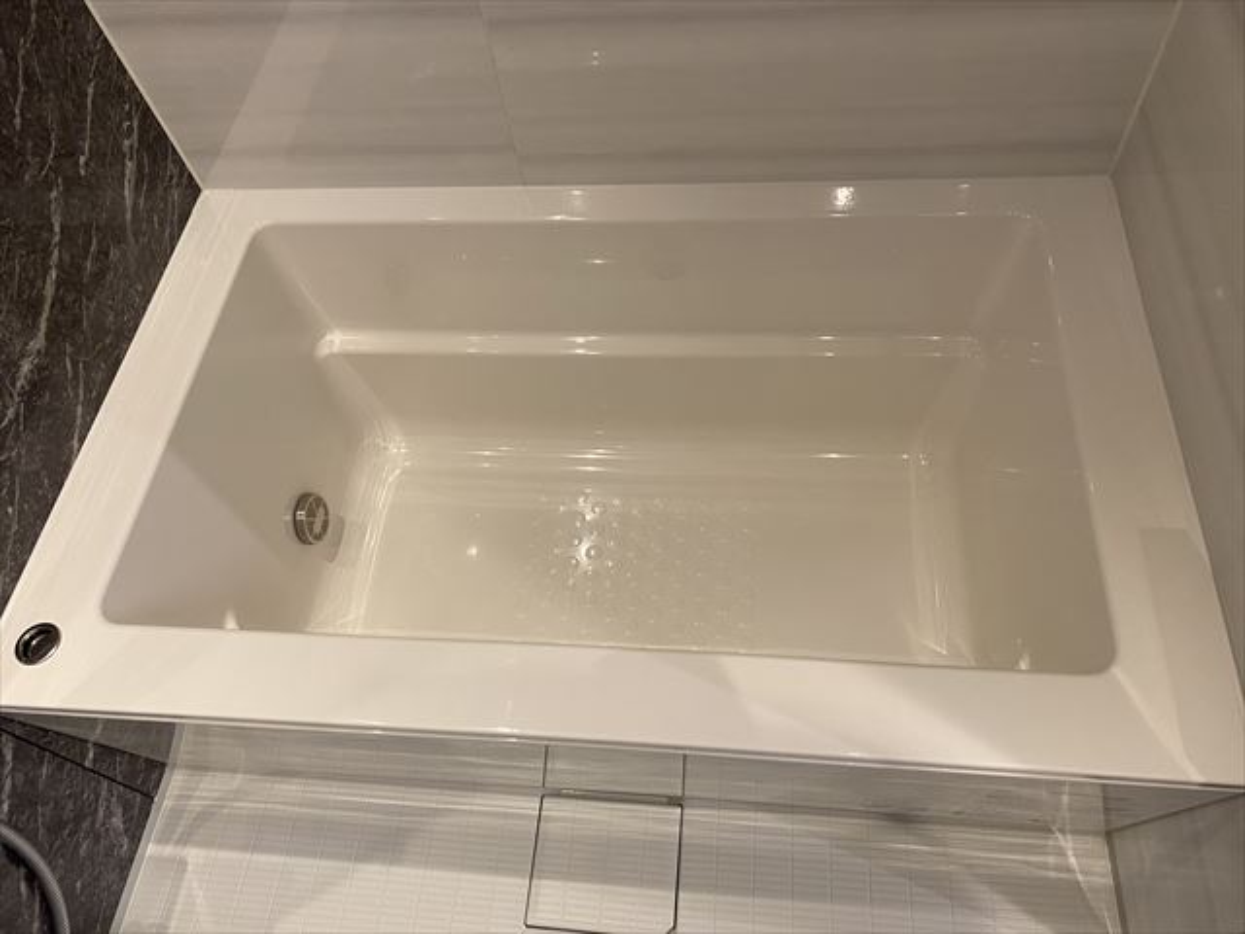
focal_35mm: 26
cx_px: 622
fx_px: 935
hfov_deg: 67.3
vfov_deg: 53.1
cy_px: 467
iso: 80
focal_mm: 4.25
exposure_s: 1/50
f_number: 1.8
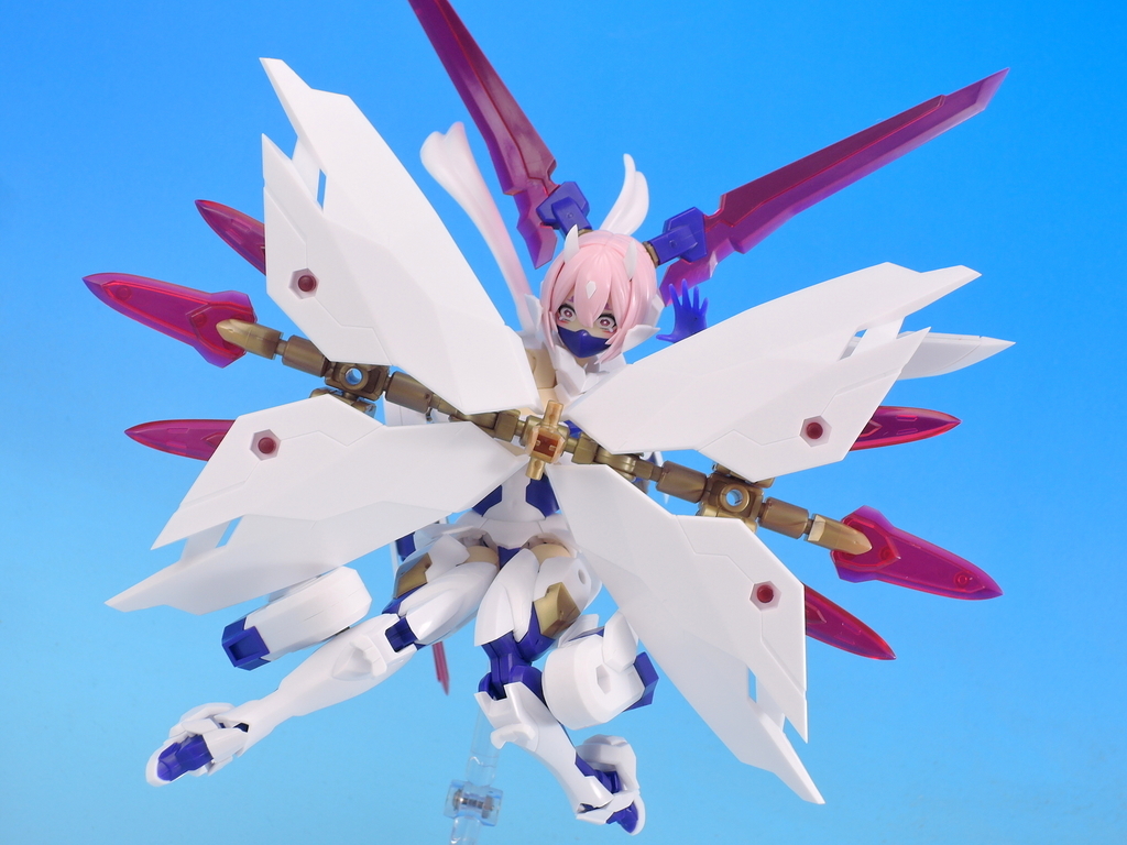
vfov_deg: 15.6
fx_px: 3093
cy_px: 422
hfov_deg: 20.7
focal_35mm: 95
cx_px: 564
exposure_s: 1/5
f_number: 6.3
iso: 80
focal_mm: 20.2
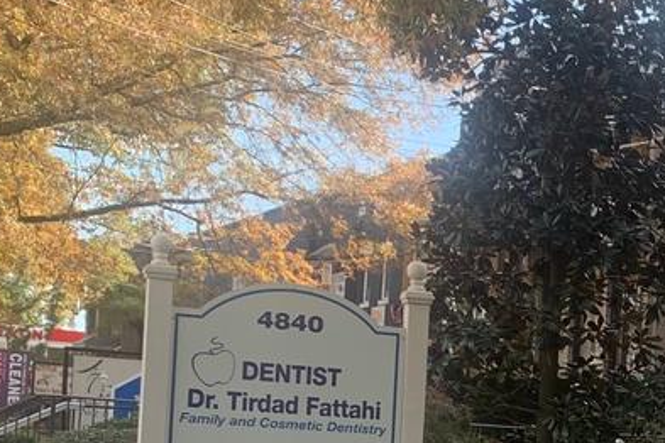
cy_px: 494
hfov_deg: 17.7
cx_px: 1085
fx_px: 1829
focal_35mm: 99
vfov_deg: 13.5
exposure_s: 1/356
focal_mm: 4.25
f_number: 1.8
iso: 25
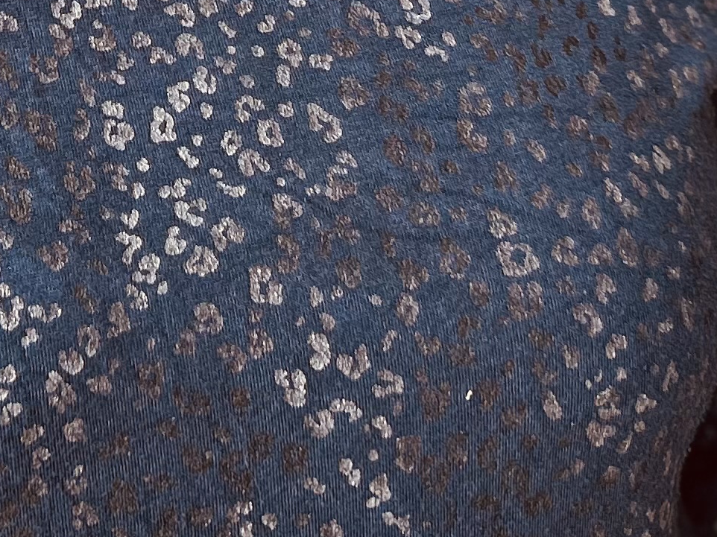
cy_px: -375
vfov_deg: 12.6
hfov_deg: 17.7
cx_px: 51
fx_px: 2257
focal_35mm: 109
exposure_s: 1/147
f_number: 1.5
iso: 32
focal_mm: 5.7
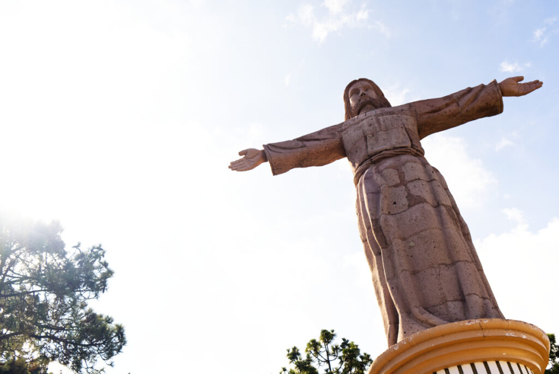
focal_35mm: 31
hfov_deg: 60.3
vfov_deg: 42.4
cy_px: 187
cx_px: 280
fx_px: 482
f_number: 7.1
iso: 200
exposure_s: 1/340
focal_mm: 20.5
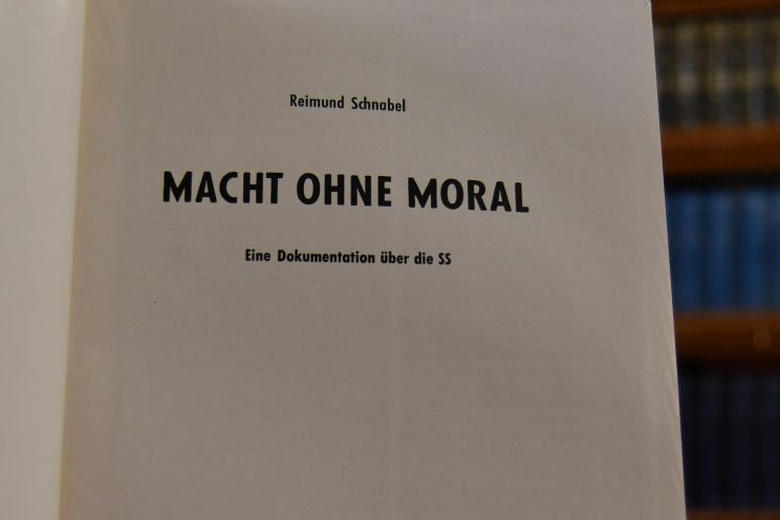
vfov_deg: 21.0
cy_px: 406
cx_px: 331
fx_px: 1387
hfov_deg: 31.4
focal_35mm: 64
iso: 800
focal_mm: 23
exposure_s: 1/250
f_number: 3.8
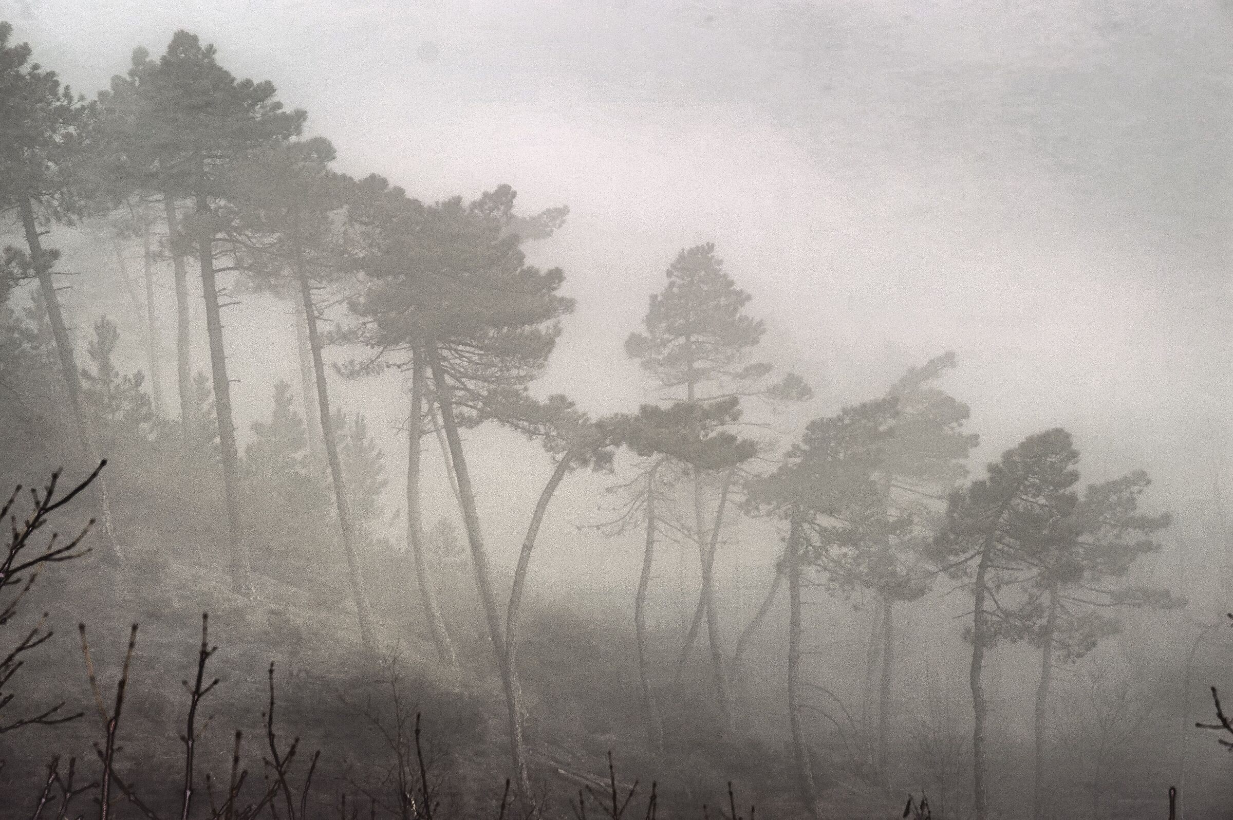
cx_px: 616
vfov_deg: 13.0
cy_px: 410
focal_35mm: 105
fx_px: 3593
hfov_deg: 19.5
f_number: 8
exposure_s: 1/1000
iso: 400
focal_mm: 70
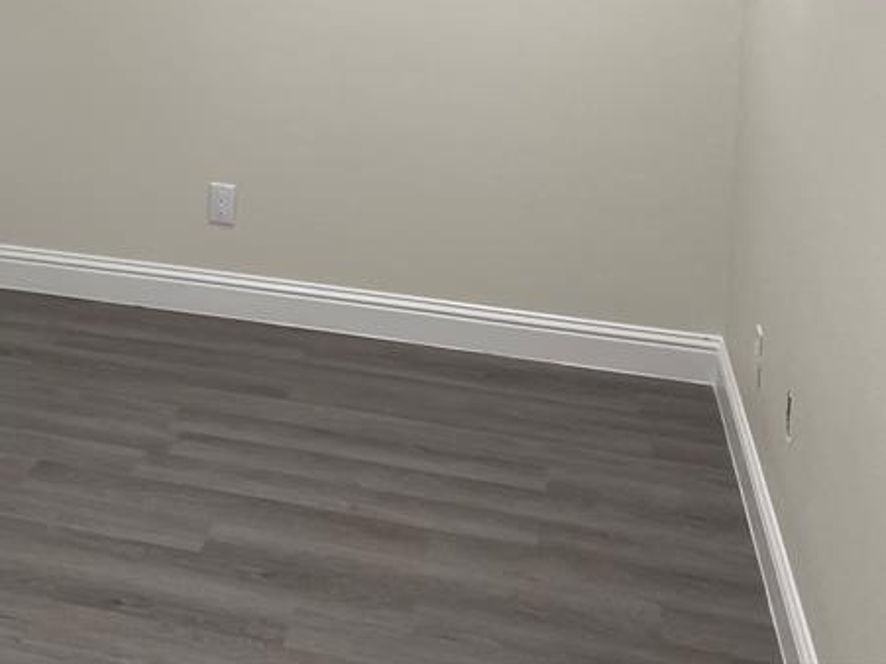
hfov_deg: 30.8
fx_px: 1510
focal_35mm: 59
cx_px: 47
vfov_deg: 23.2
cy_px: -84
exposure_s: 1/60
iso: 80
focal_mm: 4.25
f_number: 1.8
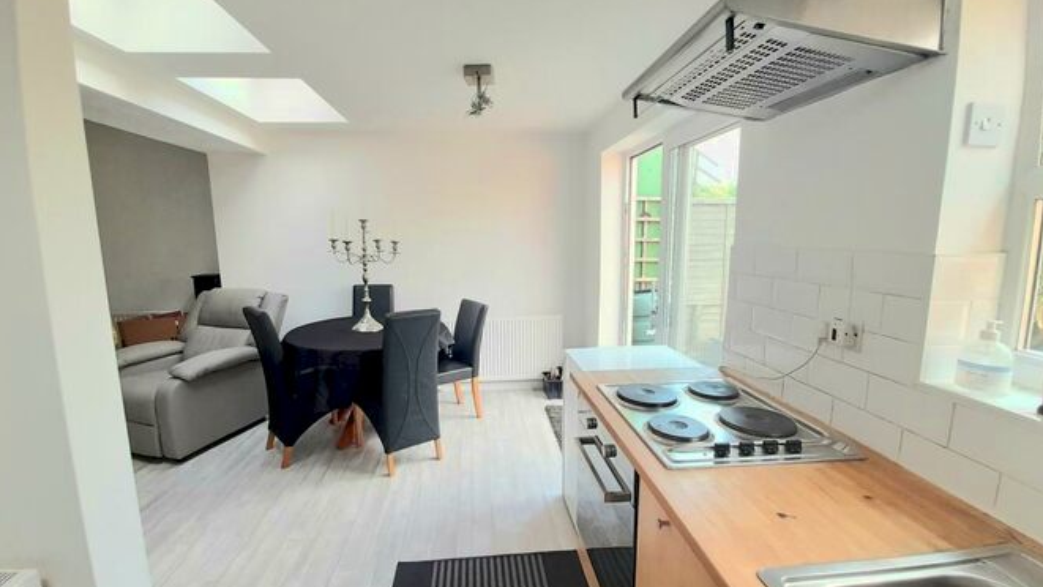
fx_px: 415
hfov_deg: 103.0
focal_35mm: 15
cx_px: 513
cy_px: 280
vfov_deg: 70.5
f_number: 2.2
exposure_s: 1/50
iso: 80
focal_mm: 1.42
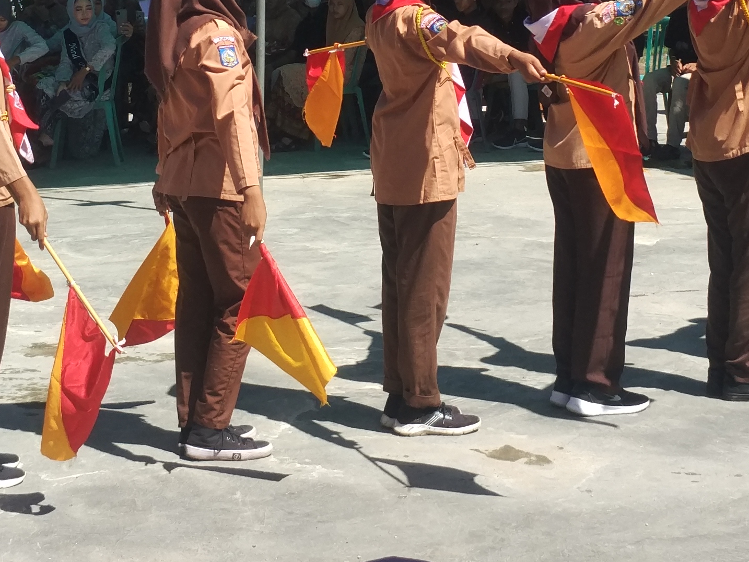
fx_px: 1883
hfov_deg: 22.5
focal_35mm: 87
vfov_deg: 16.6
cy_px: -1
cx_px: 362
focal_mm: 4.12
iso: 101
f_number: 2
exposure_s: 1/1110
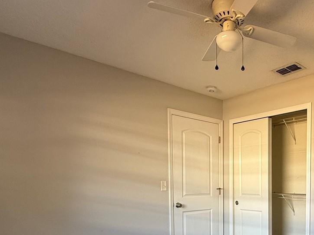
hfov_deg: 54.5
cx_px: 250
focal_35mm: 31
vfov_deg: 42.8
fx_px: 281
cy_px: 197
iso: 100
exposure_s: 1/99
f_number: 2.2
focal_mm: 2.22
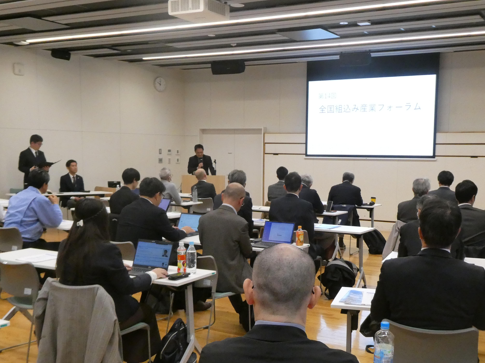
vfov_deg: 33.3
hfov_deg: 43.8
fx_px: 602
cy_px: 242
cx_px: 270
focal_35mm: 43
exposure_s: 1/80
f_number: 3.5
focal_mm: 5.4
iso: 640
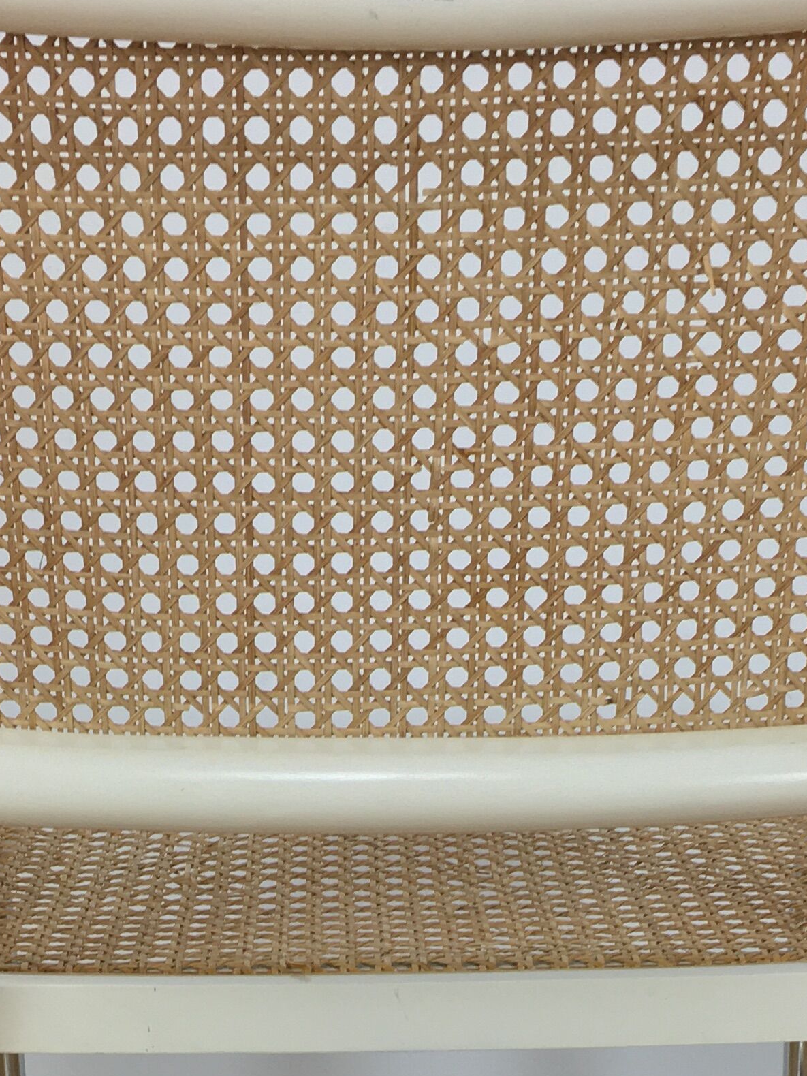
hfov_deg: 19.9
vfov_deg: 25.3
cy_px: 1030
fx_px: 2300
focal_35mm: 74
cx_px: 370
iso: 32
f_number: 2.2
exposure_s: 1/33
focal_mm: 4.15
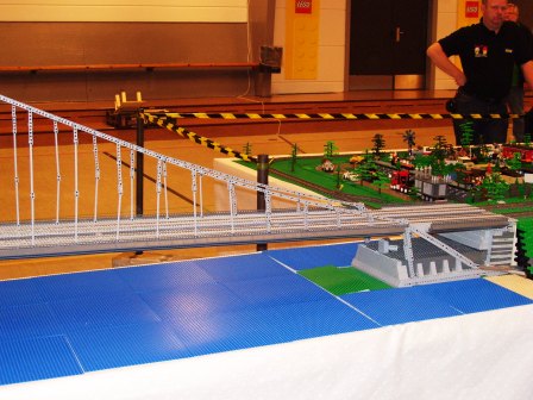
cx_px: 266
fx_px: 862
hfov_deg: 34.3
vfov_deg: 26.1
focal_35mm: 56
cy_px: 200
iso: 200
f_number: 3.4
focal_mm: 9.4
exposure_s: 1/60
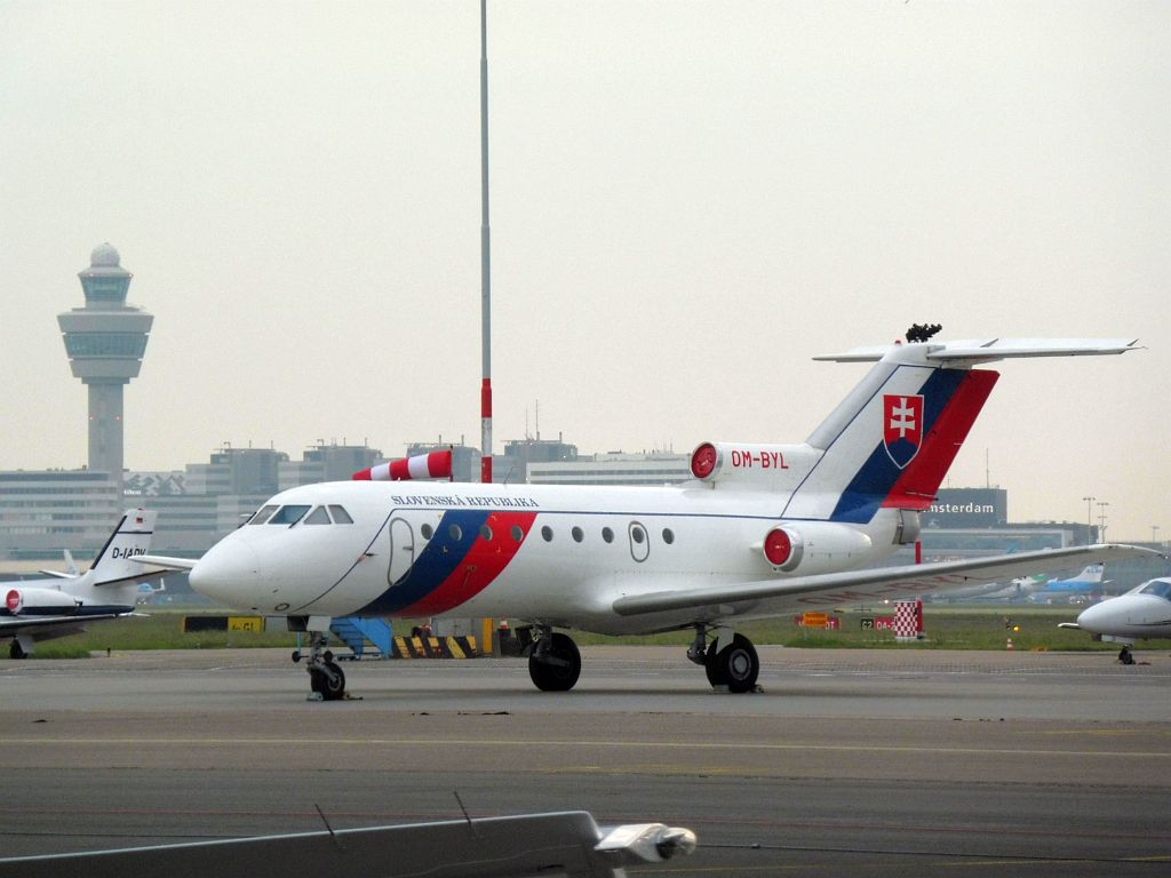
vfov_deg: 4.1
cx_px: 586
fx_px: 12313
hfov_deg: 5.4
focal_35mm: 364
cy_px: 439
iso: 320
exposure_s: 1/100
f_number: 6.3
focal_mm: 65
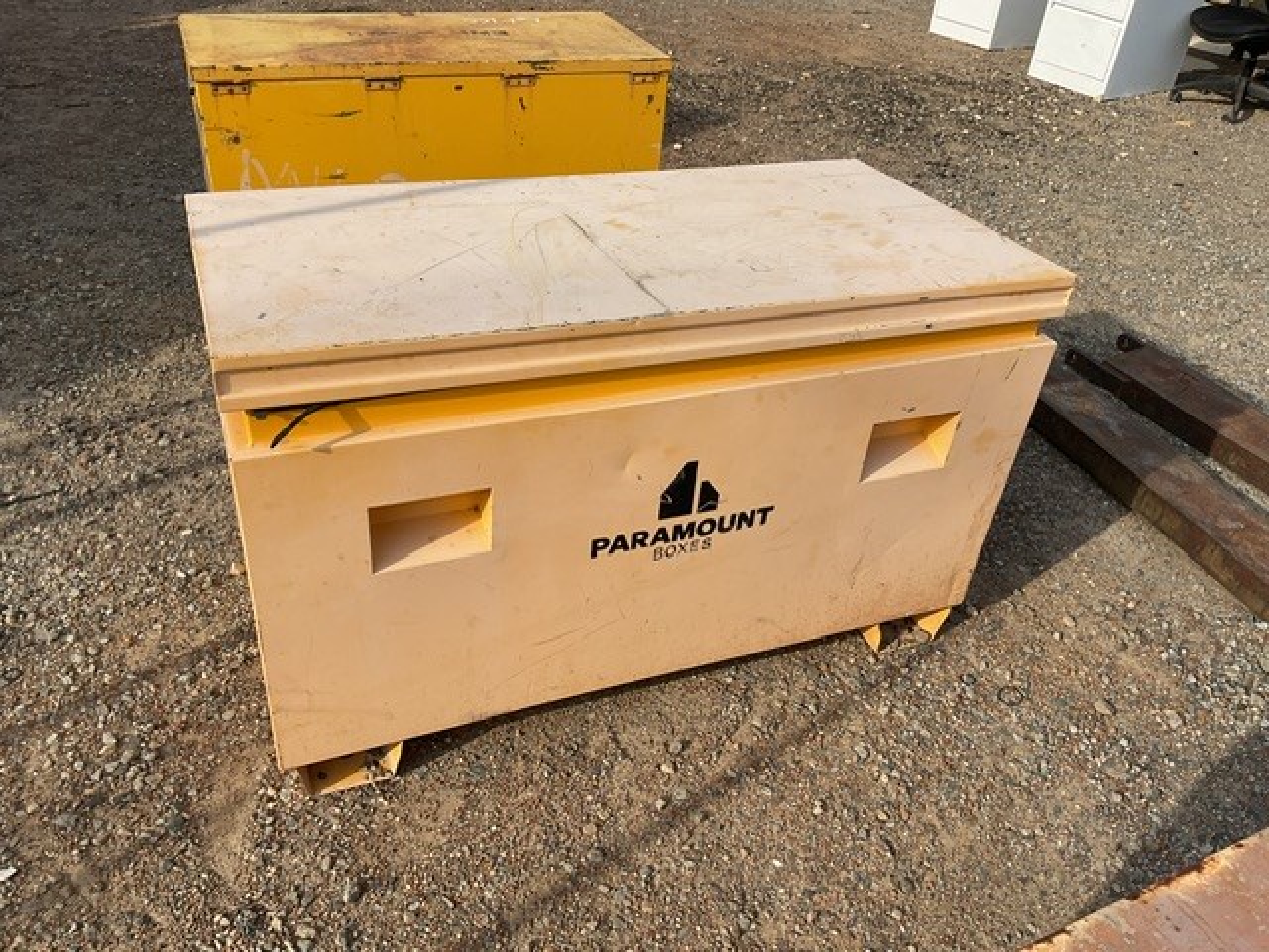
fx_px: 1063
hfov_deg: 61.7
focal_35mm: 29
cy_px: 476
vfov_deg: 48.2
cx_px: 634
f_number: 1.8
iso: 16
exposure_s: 1/1912
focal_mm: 3
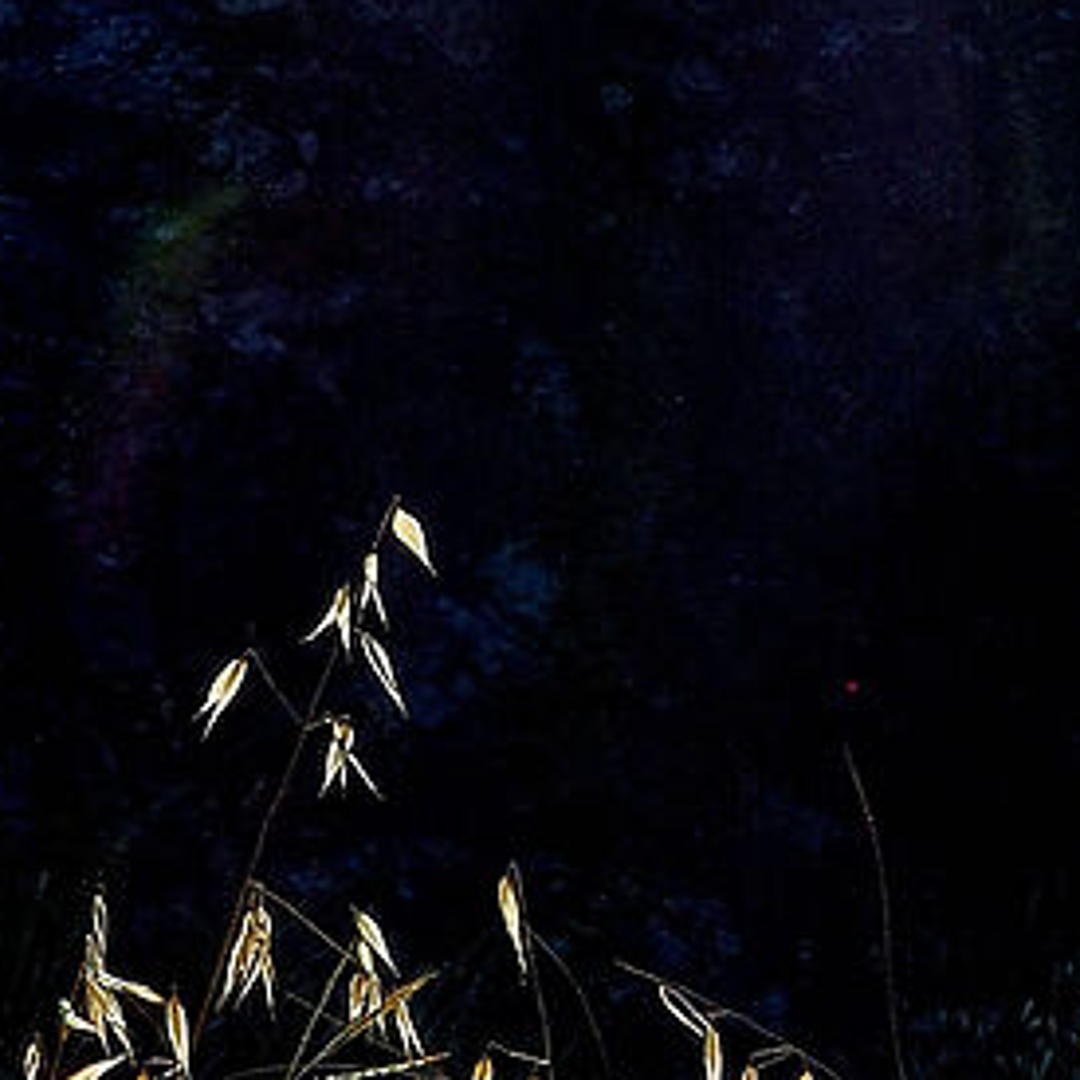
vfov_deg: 5.2
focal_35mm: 334
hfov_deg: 5.1
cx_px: 2329
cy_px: -514
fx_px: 11790
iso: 100
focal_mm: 30
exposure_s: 1/160
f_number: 11
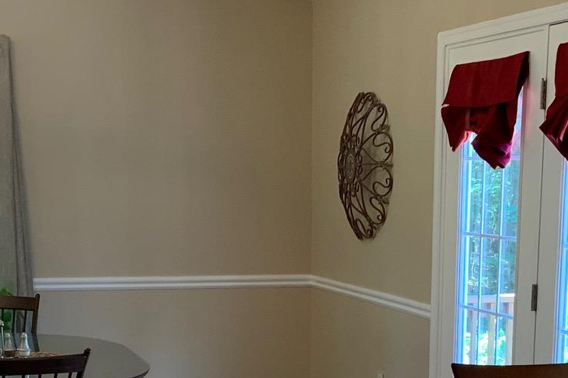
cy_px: 440
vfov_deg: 15.9
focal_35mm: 83
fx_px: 1309
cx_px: 369
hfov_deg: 24.4
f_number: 1.8
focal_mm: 3
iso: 80
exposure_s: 1/60
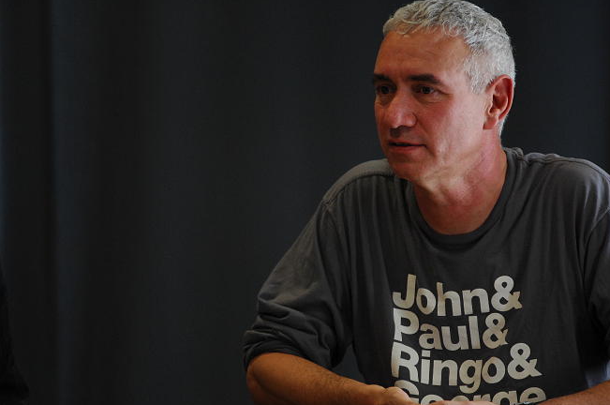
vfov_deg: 4.1
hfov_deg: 6.2
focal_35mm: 332
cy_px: 190
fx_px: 5617
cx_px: 276
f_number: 2.8
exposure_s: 1/50
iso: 500
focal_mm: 200
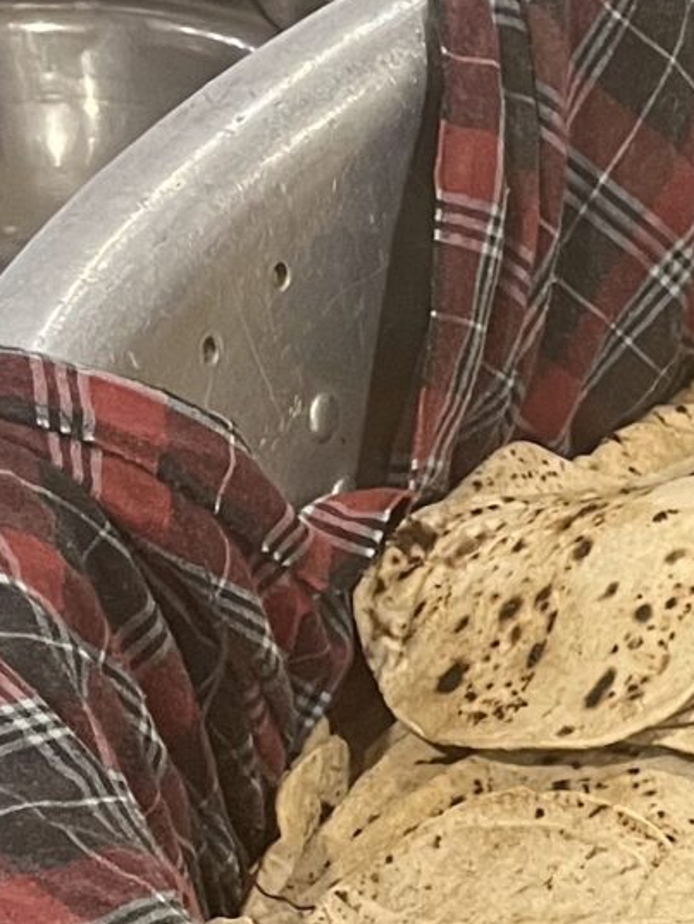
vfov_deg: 15.6
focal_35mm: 124
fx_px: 3313
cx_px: 1555
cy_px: 900
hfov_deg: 10.6
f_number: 1.6
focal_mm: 5.1
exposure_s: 1/50
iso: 250
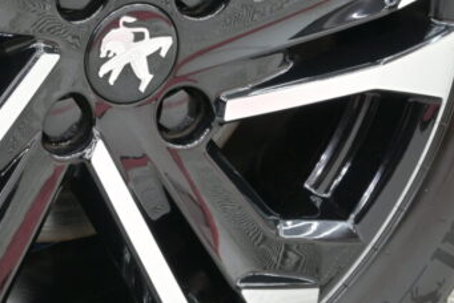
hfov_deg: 21.8
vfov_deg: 14.7
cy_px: 18
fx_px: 1164
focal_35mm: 92
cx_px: 104
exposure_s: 1/4
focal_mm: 20.5
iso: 100
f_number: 7.1
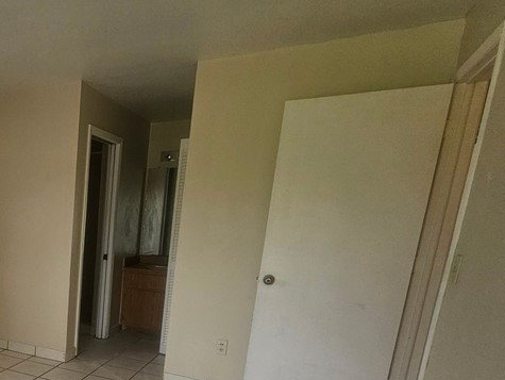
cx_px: 0
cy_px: 307
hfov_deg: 51.0
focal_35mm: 28
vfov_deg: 47.0
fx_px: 409
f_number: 2.2
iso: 80
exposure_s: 1/214
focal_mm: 2.2
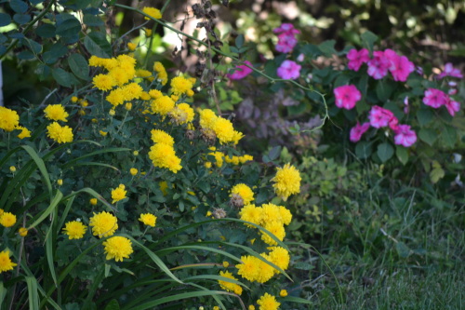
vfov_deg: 4.6
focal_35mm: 300
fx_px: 3874
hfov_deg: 6.9
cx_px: 232
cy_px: 155
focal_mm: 200
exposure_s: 1/500
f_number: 5.6
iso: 1100
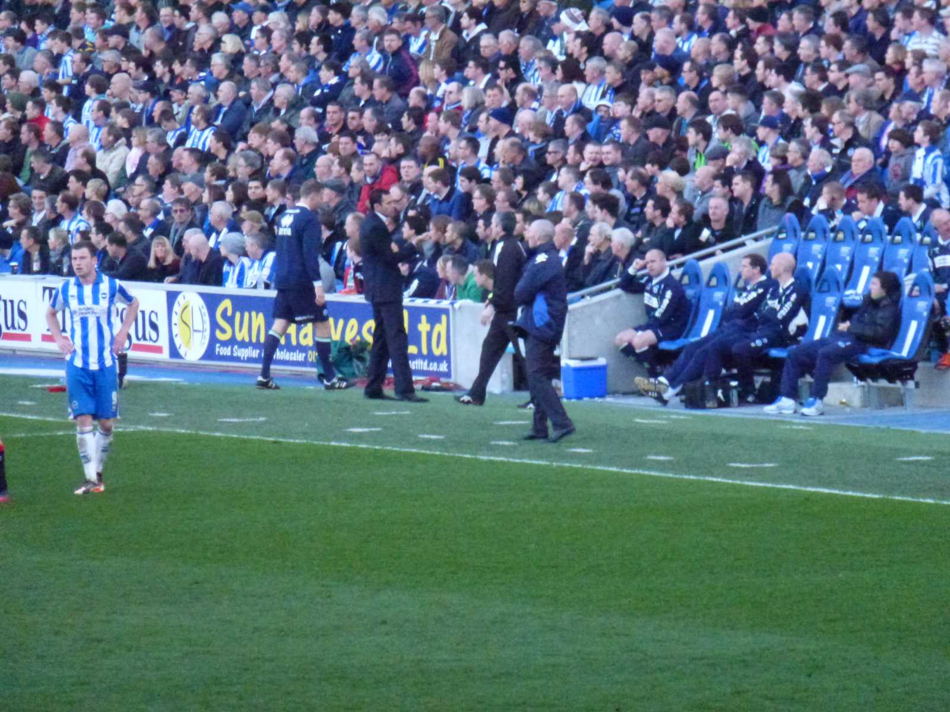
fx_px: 10538
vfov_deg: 3.9
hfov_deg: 5.2
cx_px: 475
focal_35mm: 384
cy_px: 356
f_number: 5.9
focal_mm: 68.8
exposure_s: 1/400
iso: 1600
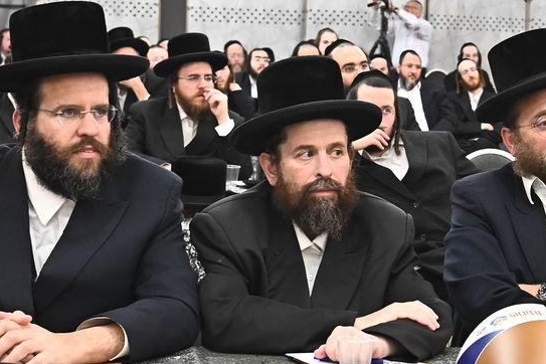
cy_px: 170
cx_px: 435
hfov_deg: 17.5
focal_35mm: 116
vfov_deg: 11.8
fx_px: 1759
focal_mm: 45
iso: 2500
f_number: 5.6
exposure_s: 1/100
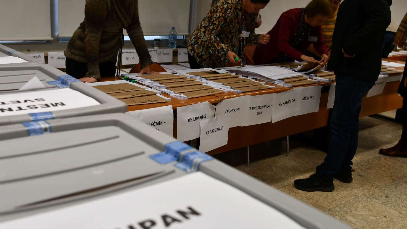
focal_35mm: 37
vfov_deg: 32.0
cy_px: 107
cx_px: 203
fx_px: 399
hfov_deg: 54.0
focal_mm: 20
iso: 450
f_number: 2.8
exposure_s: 1/250
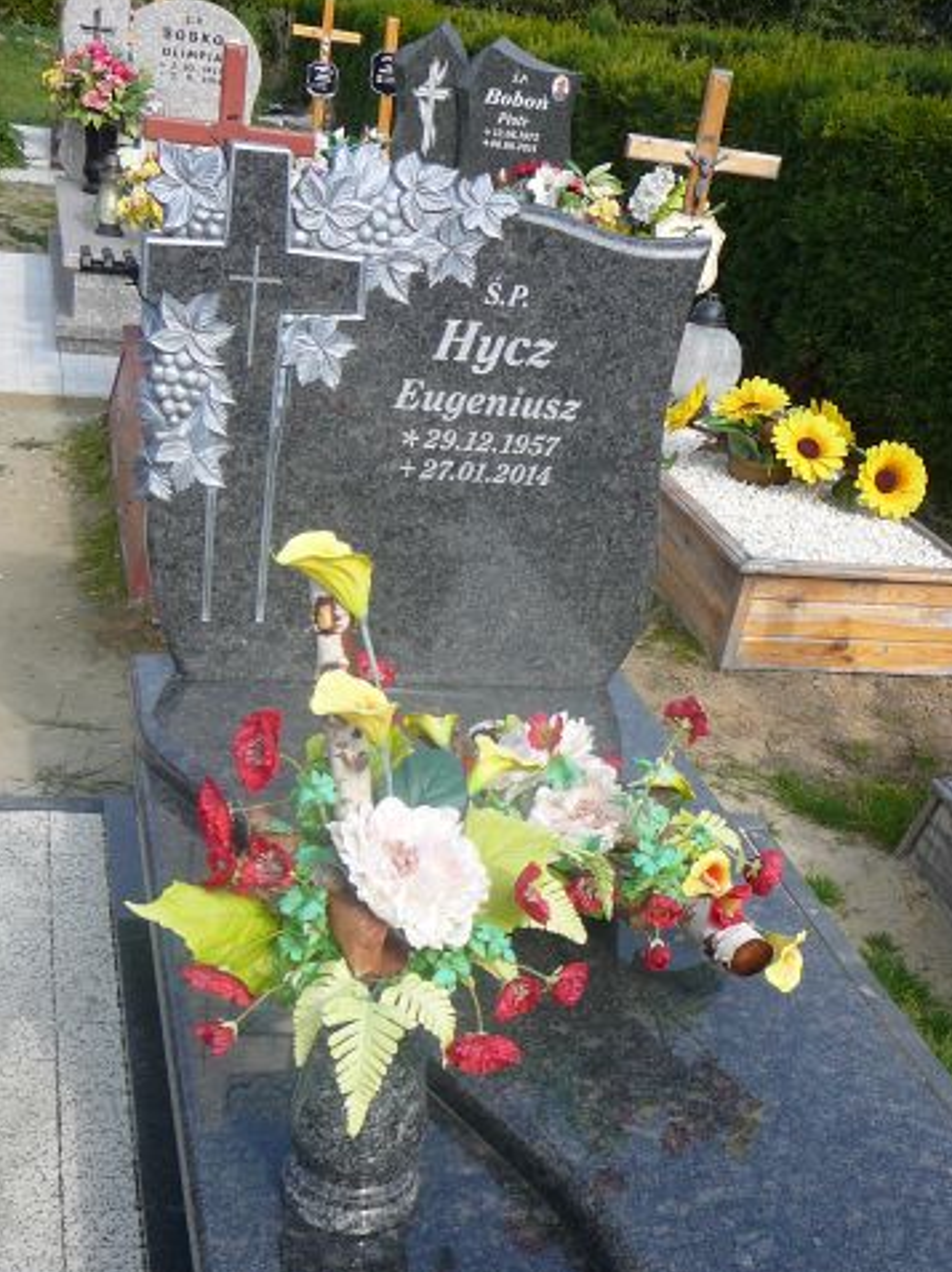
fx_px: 1726
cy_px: 843
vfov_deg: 40.0
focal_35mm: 47
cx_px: 504
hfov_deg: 30.8
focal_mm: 5.2
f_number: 2.8
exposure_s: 1/800
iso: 80
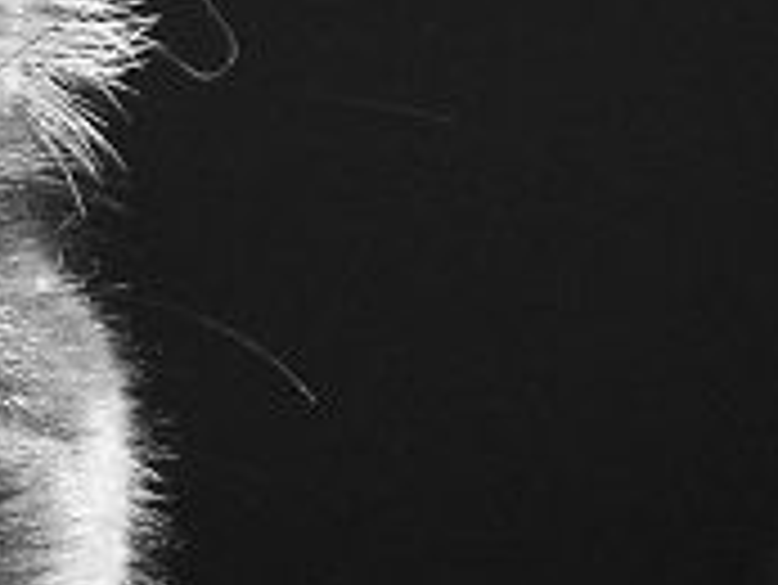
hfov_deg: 7.7
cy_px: 772
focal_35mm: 251
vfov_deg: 5.9
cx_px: -567
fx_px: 5645
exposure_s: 1/50
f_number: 3.2
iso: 100
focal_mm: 10.28
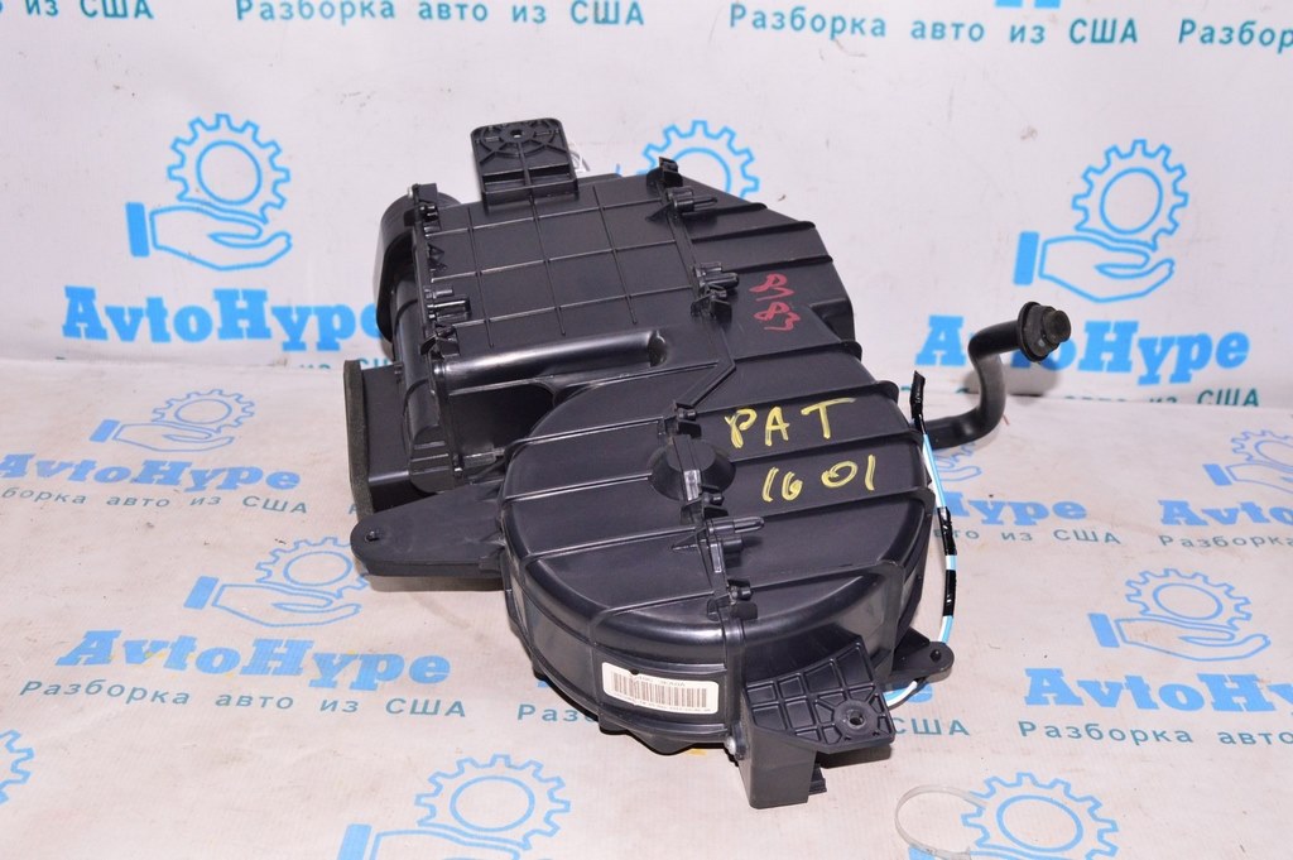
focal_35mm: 42
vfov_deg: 31.8
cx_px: 646
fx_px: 1507
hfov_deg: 46.4
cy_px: 430
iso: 1600
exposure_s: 1/200
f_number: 8
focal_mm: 28
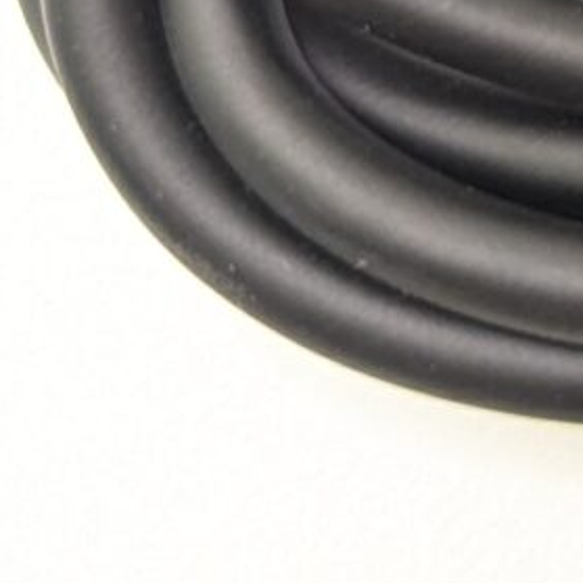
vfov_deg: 8.0
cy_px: -982
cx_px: 1868
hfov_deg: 7.6
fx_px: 3716
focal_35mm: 195
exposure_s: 1/90
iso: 86
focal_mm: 6.81
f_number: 1.85
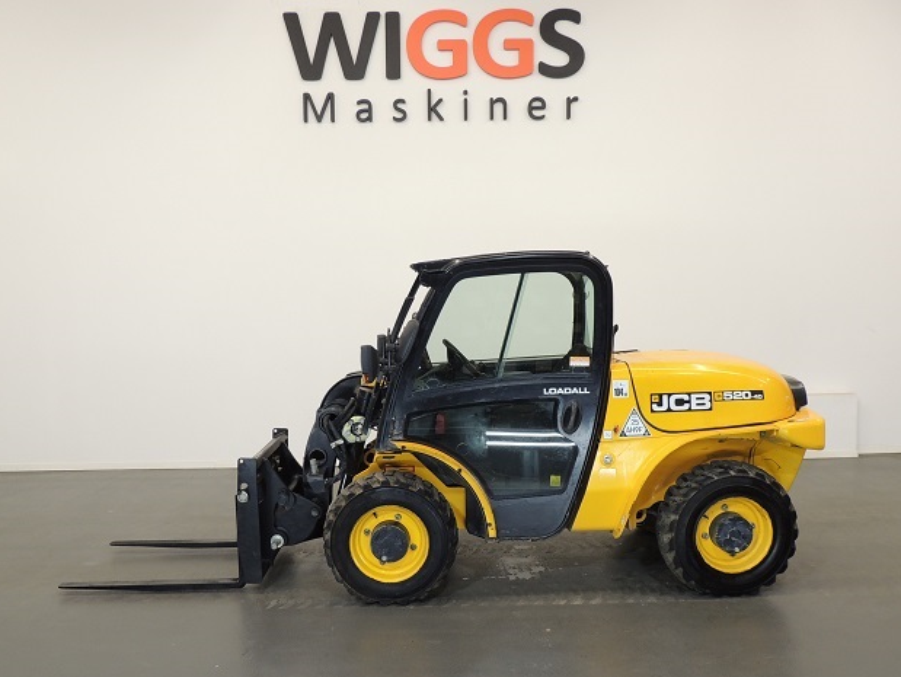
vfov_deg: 45.4
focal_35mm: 31
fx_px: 807
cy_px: 367
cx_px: 450
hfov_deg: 58.3
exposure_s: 1/30
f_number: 3
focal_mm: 4.3
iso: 110
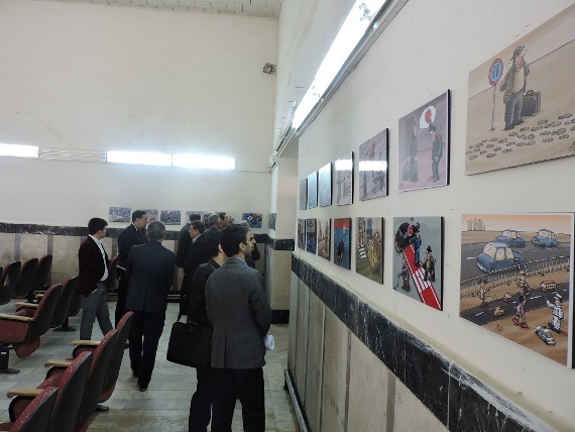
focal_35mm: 24
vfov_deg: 56.9
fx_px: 399
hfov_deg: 71.6
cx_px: 288
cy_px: 216
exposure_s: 1/30
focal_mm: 4.3
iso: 360
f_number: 3
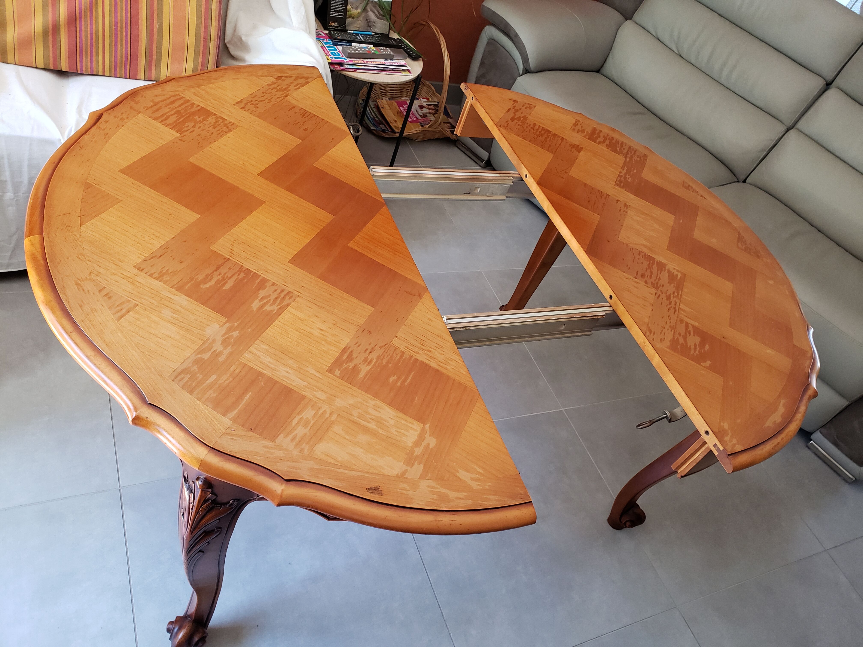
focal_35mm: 26
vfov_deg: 53.1
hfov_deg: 67.3
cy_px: 324
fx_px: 648
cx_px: 432
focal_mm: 4.3
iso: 250
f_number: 2.4
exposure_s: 1/60
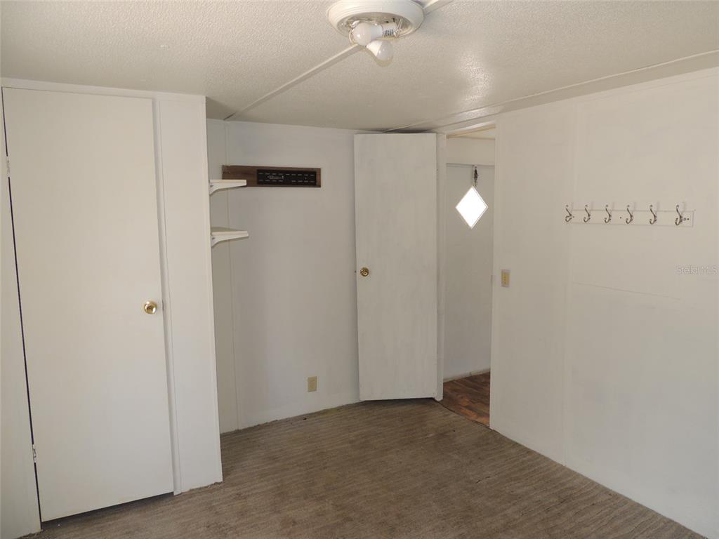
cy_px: 270
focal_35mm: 24
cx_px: 360
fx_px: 498
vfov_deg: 56.8
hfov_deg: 71.6
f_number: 3
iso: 100
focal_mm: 4.3
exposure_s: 1/40
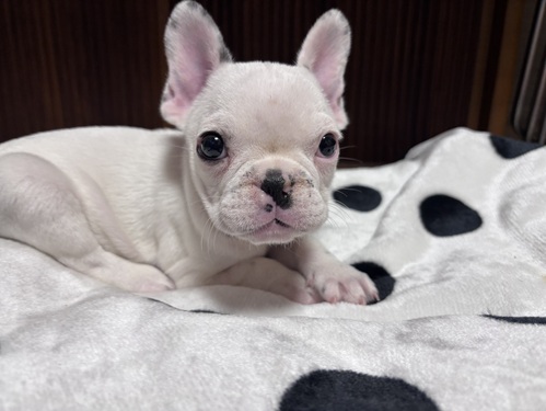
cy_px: 206
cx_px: 273
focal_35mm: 26
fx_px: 410
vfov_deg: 53.1
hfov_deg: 67.3
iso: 125
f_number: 1.6
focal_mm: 5.96
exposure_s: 1/69
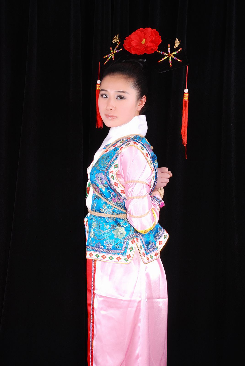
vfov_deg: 27.0
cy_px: 183
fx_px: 763
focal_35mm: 75
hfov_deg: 18.2
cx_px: 122
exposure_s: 1/8
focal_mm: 50
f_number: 11
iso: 100
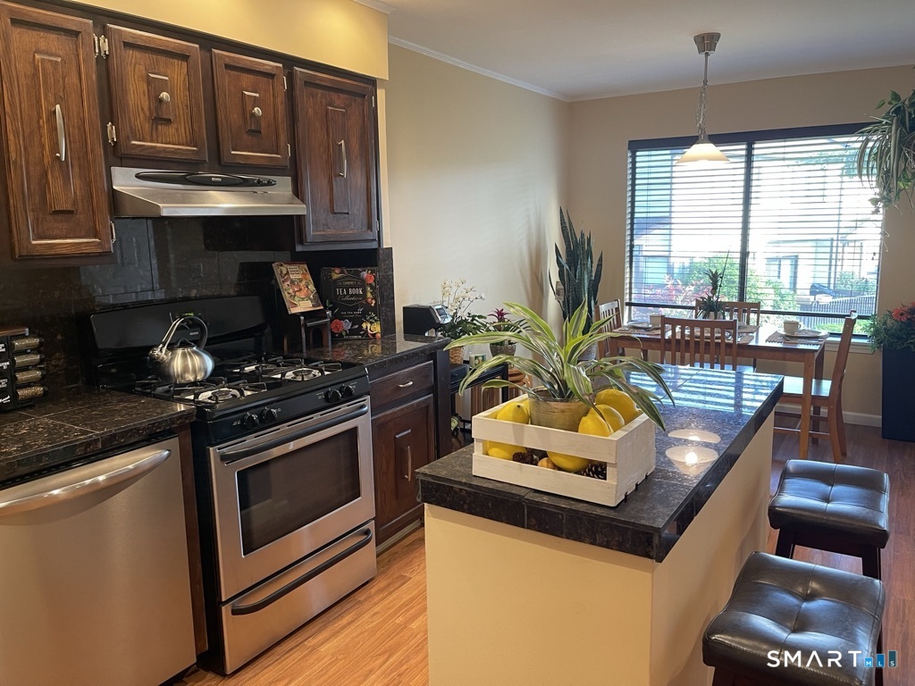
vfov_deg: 53.1
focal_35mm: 26
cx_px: 458
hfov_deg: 67.3
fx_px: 687
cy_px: 343
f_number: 1.6
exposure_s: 1/60
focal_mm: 5.1
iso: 125
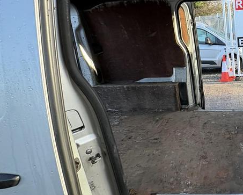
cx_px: 230
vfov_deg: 53.1
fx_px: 194
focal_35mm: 27
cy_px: 86
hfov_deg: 53.6
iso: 80
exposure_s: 1/136
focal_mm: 2.22
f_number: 2.2
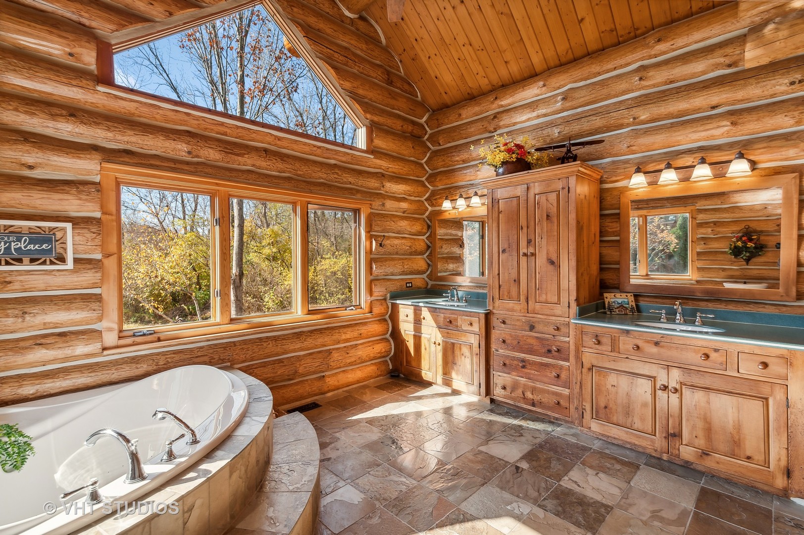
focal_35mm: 16
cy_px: 268
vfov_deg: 73.7
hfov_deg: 96.8
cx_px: 402
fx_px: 357
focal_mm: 16
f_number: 8
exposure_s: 1/30
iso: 200
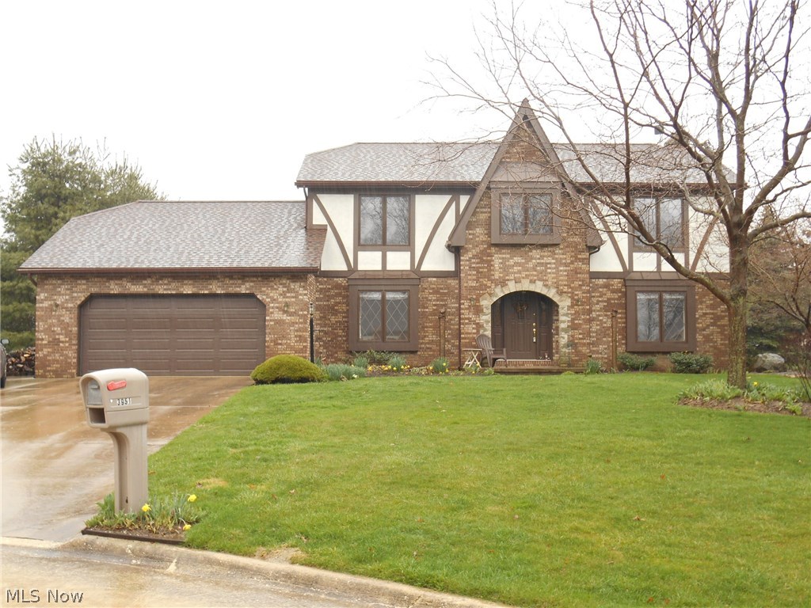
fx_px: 961
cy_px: 304
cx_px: 406
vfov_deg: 35.1
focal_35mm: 41
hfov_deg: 45.8
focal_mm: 7.2
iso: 80
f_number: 3.9
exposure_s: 1/30
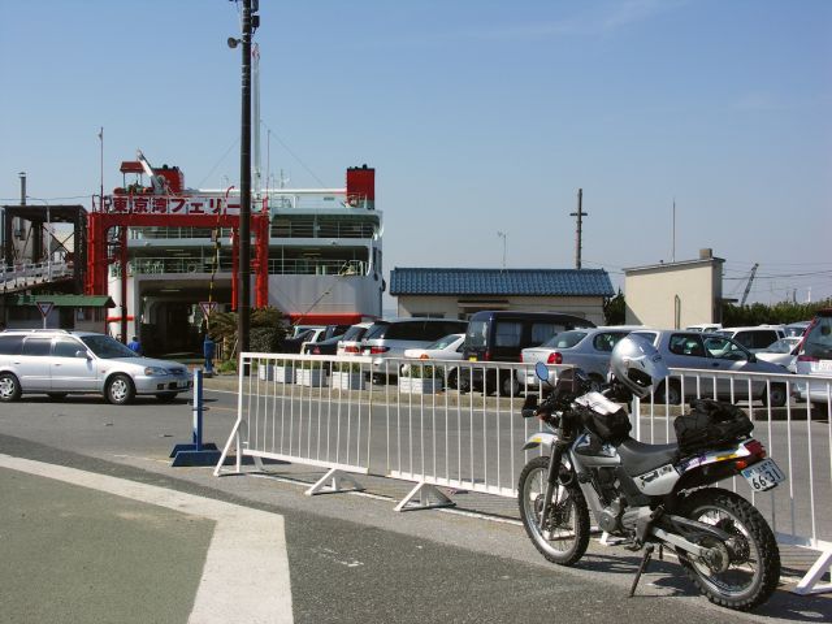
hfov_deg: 42.9
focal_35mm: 44
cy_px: 312
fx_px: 1058
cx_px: 416
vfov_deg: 32.9
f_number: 7.1
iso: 50
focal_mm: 11.4
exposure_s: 1/250
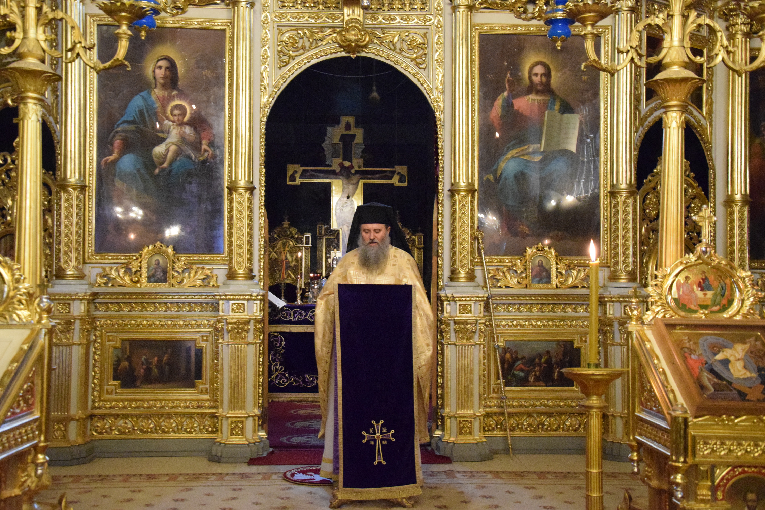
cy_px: 255
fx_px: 956
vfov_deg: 29.9
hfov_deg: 43.6
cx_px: 382
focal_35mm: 45
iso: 8000
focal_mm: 30
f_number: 4.2
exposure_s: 1/60
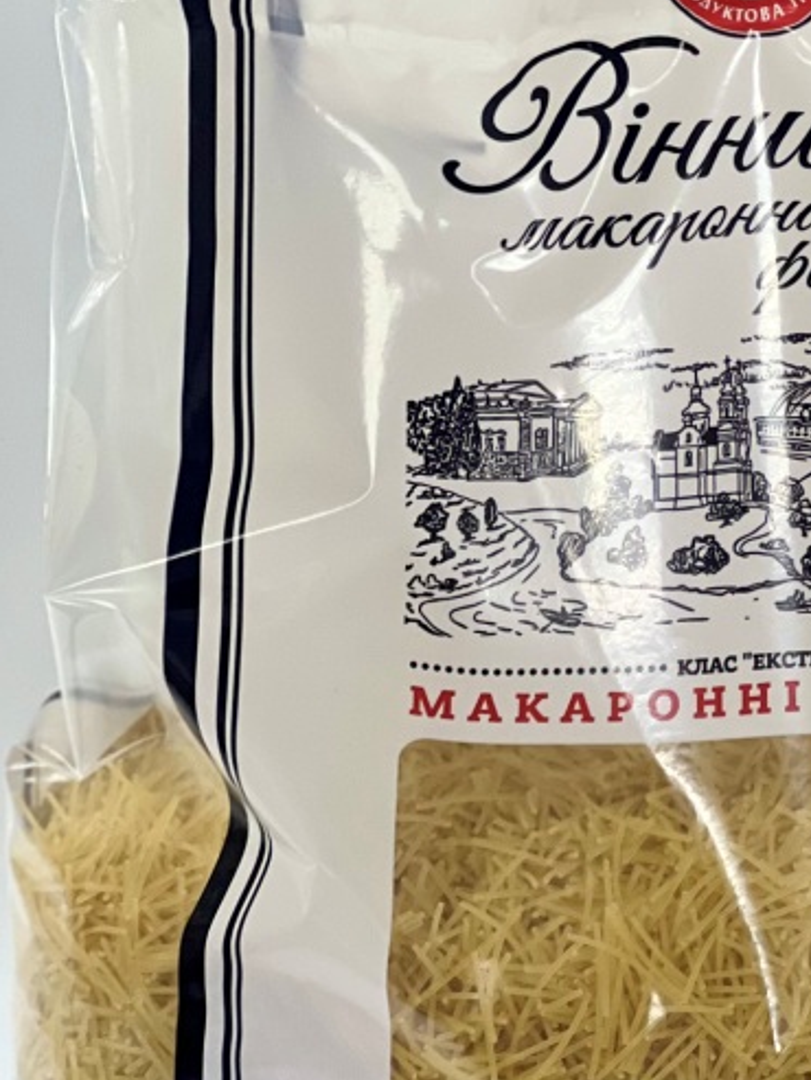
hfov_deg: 9.2
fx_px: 4996
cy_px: 486
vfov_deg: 12.3
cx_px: 839
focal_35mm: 160
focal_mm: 9
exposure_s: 1/92
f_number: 2.8
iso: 250
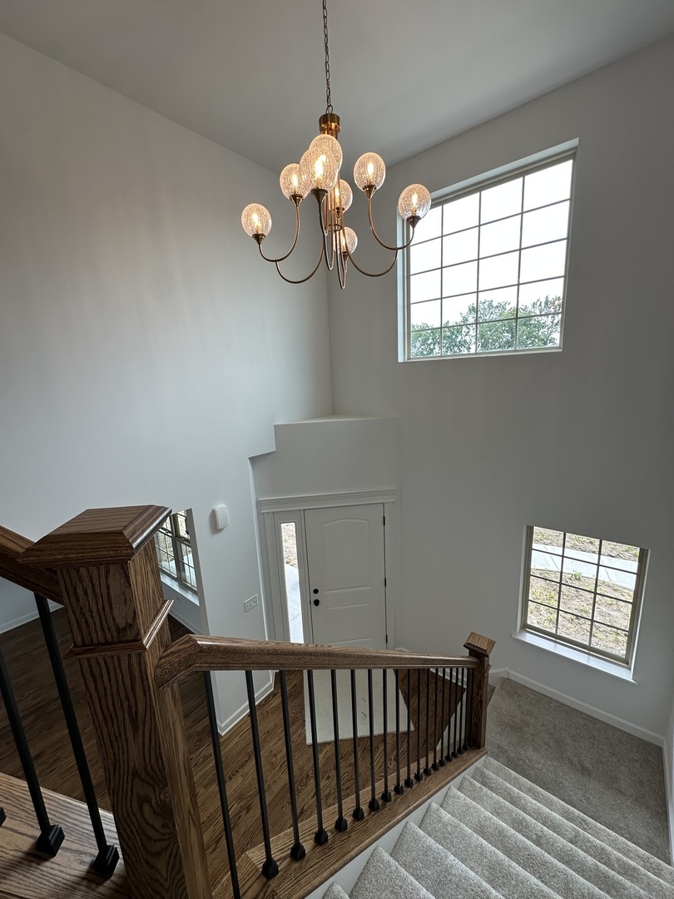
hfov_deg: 85.7
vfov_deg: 102.1
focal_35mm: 14
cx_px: 337
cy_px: 450
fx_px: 363
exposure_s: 1/120
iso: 50
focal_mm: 2.22
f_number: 2.2
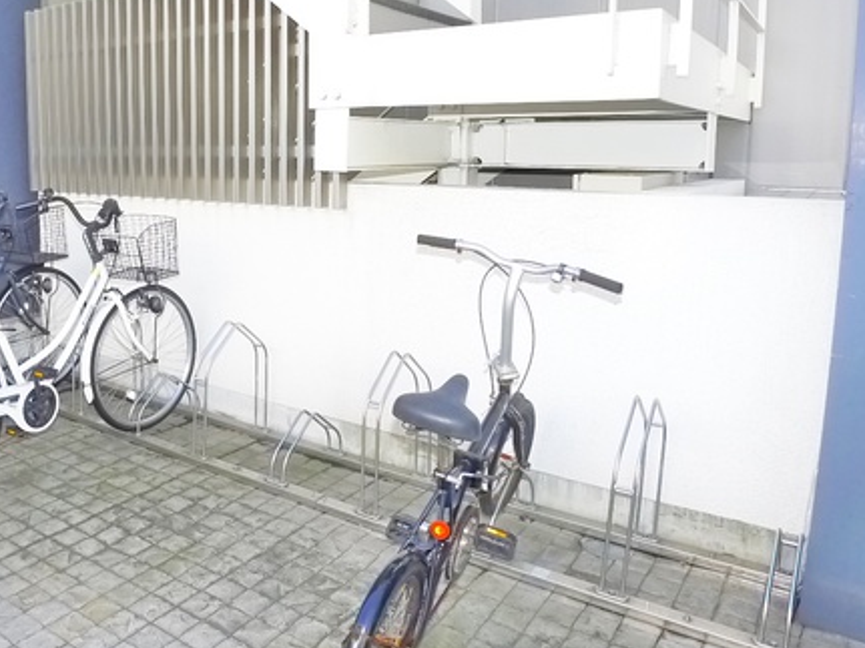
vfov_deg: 36.6
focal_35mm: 39
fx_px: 974
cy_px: 242
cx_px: 241
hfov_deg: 46.5
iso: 400
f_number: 2.8
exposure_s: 1/200
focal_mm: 5.1
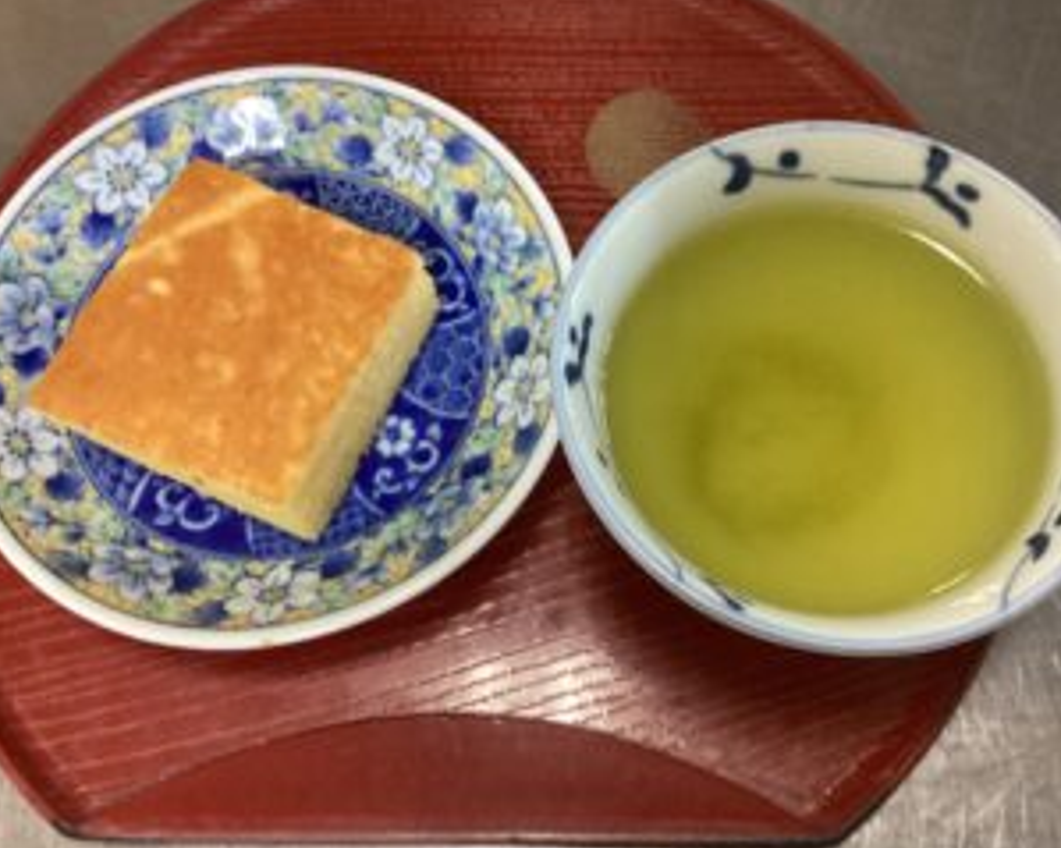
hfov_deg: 47.9
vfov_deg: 39.1
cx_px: 541
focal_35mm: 38
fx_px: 1193
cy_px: 371
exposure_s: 1/60
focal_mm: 3.3
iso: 320
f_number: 2.4
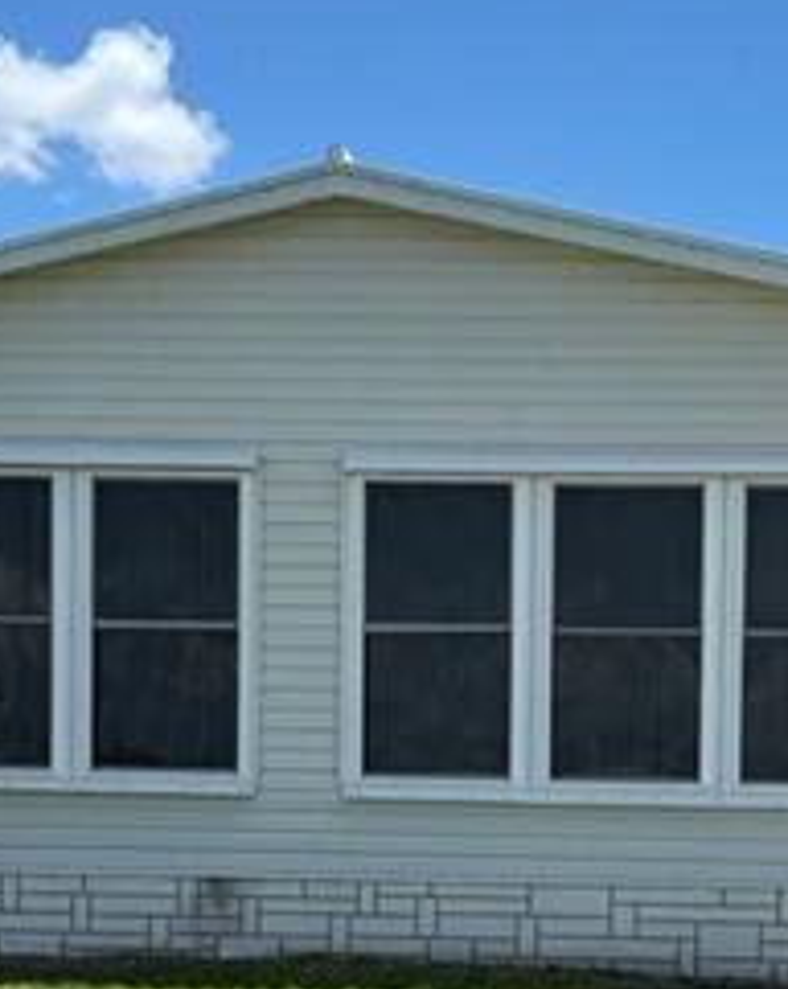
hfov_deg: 18.7
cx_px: 628
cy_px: 866
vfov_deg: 23.1
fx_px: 2367
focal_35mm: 81
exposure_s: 1/2933
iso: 50
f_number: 1.6
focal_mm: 5.96
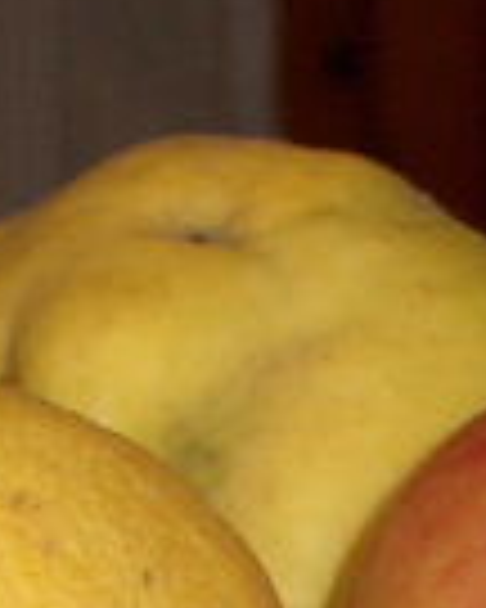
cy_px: 1045
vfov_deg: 7.7
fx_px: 4387
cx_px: 4
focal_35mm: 244
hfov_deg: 6.3
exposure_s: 1/60
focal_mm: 7.1
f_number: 2.8
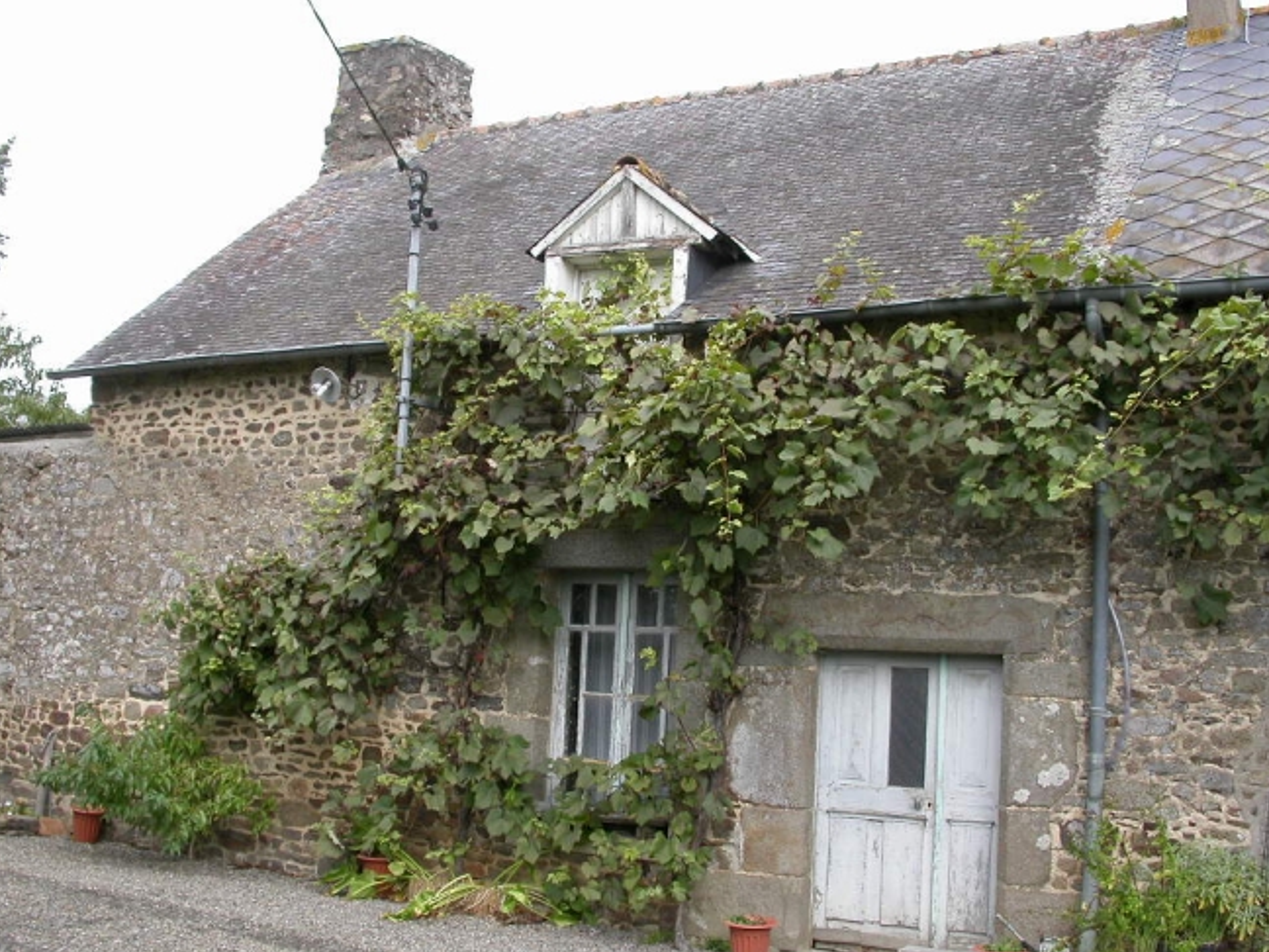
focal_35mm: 40
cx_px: 613
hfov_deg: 46.8
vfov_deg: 36.0
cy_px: 498
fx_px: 1466
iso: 100
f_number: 4.2
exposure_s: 1/116
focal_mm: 7.85
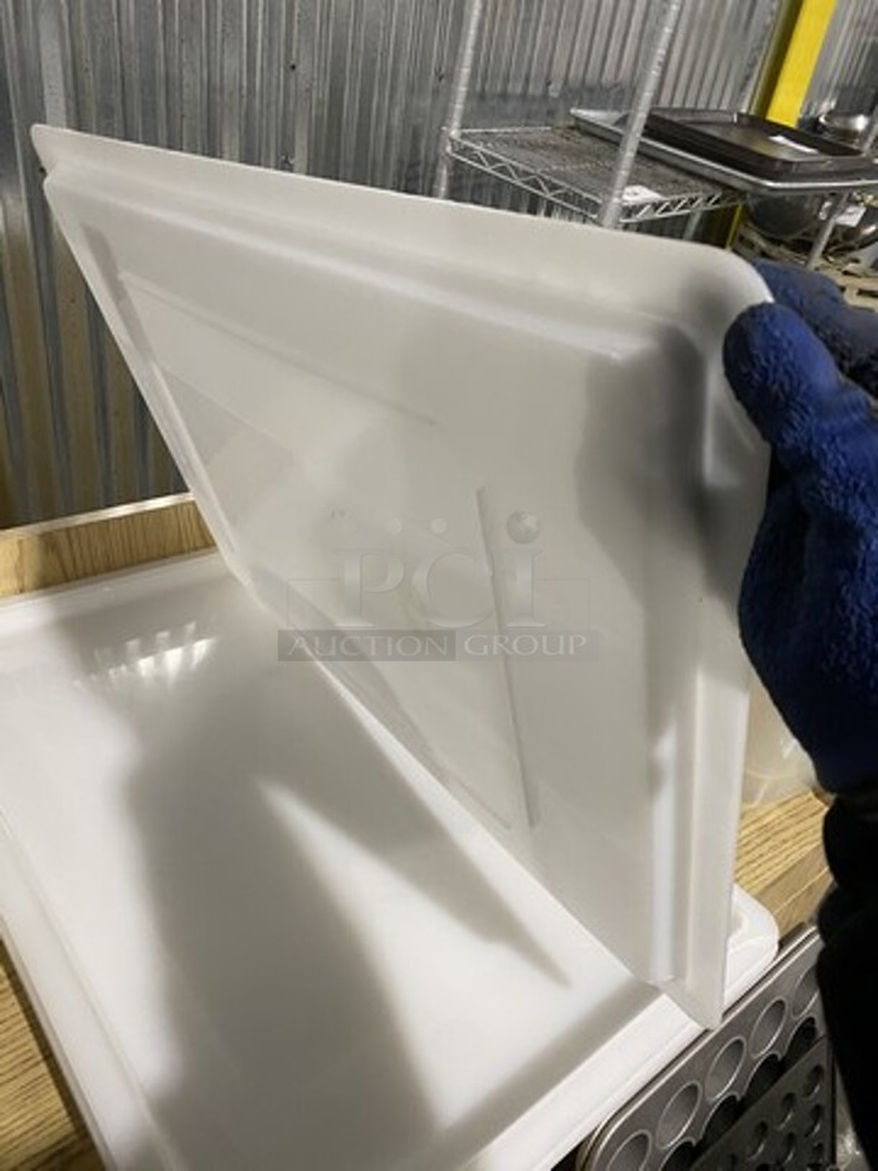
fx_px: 879
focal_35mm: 26
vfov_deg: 67.3
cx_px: 439
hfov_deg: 53.1
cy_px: 586
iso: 250
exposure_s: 1/60
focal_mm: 4.25
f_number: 1.8
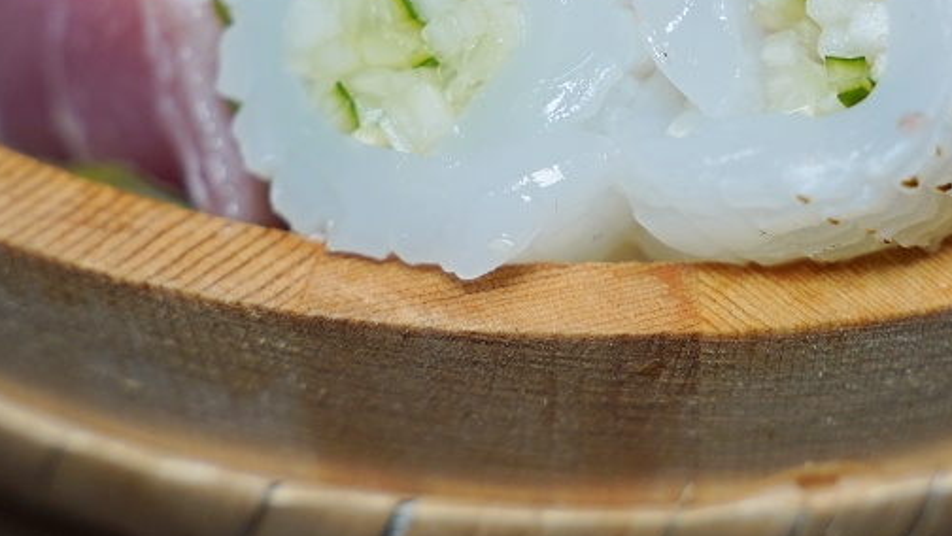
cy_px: -89
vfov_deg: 6.5
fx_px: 4722
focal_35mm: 187
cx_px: 608
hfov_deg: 11.5
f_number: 4
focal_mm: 75
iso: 160
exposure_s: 1/80
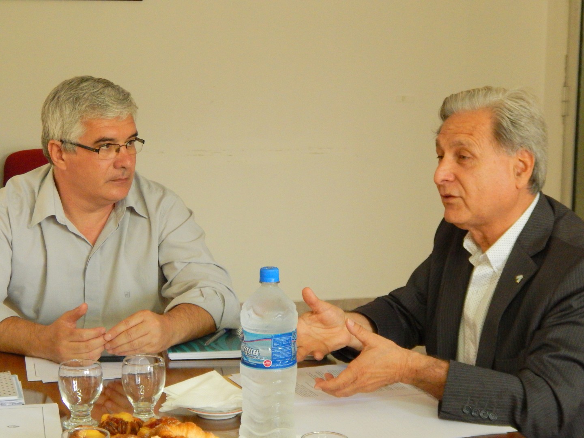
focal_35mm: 86
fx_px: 1451
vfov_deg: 17.2
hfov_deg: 22.8
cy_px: 219
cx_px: 292
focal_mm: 15.3
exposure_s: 1/13
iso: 200
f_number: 4.3
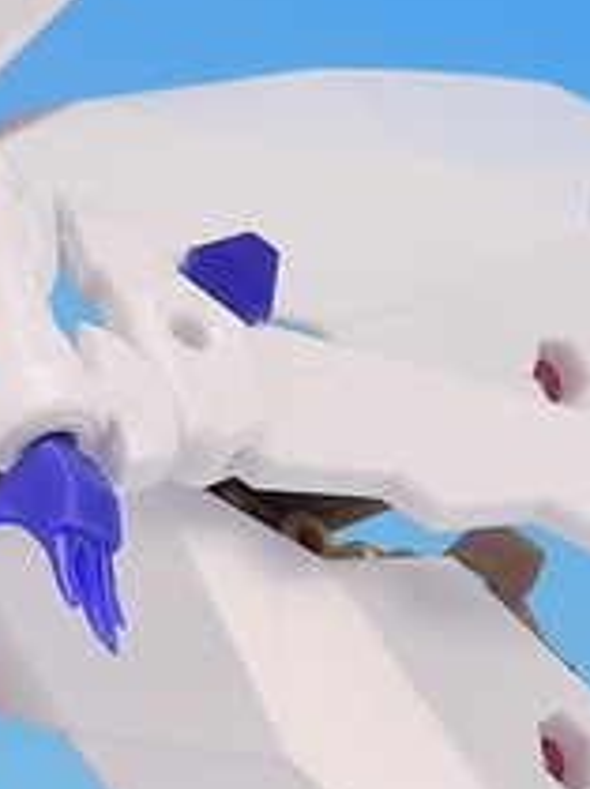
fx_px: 7446
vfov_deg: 6.0
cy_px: -90
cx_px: -398
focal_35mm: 327
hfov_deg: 4.5
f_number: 5
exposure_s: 1/8
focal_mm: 14.3
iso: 80
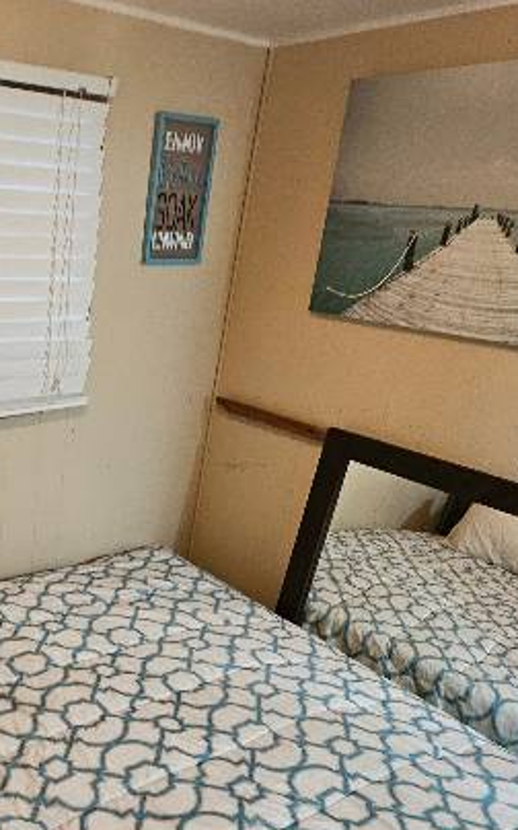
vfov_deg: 63.7
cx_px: 33
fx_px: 656
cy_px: 521
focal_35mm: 29
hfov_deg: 39.4
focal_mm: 2.2
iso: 500
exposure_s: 1/30
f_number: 2.2
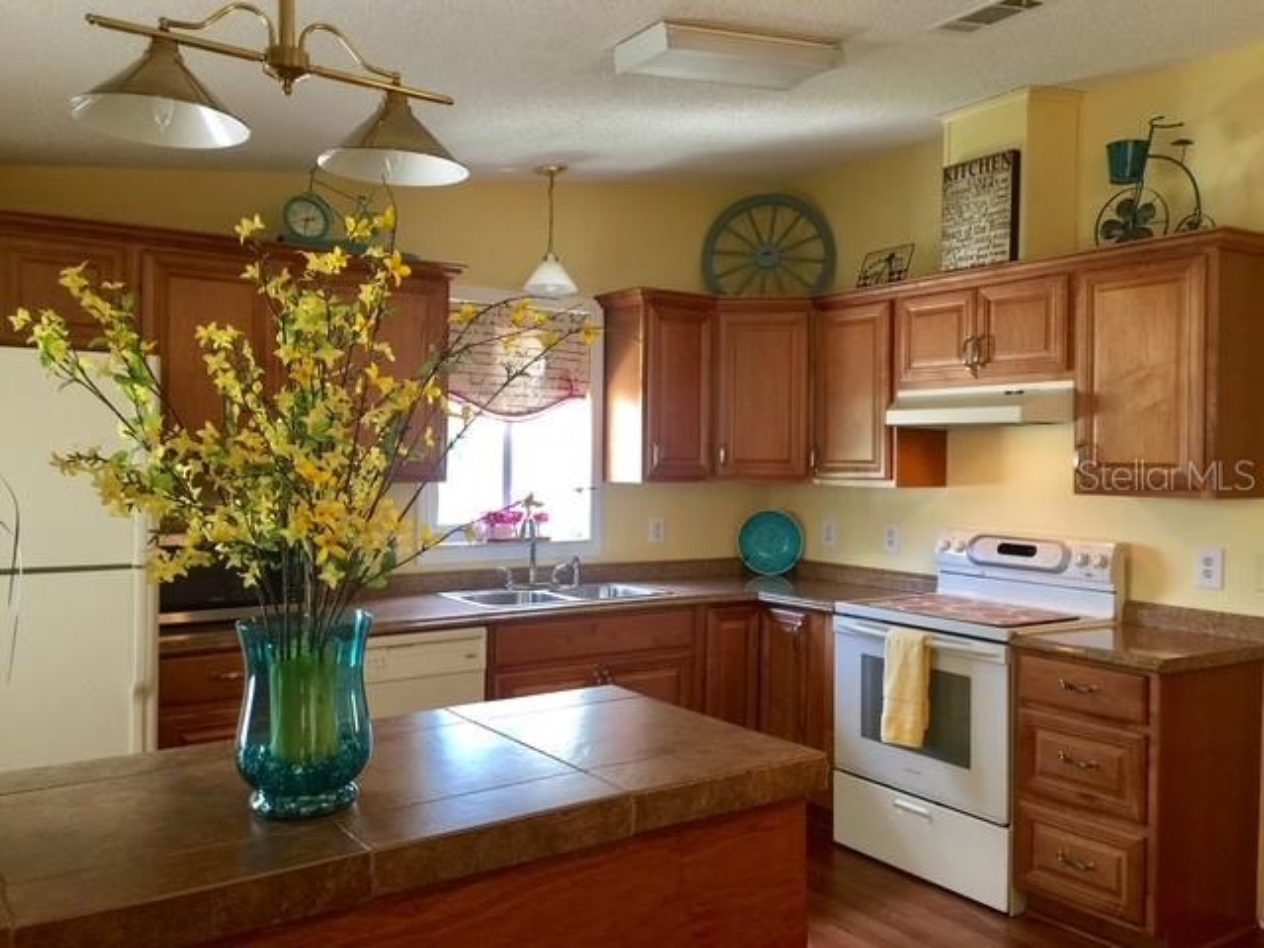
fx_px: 1059
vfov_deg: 48.2
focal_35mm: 29
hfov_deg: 61.7
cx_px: 632
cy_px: 474
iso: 64
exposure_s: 1/15
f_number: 2.2
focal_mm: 4.15
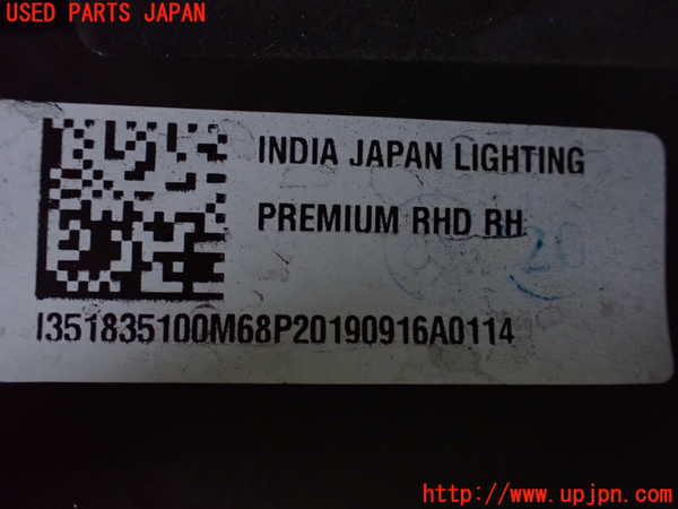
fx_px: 588
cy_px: 254
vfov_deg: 46.8
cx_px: 339
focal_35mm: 30
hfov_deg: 60.0
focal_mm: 5.4
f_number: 2.3
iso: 1250
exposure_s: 1/30
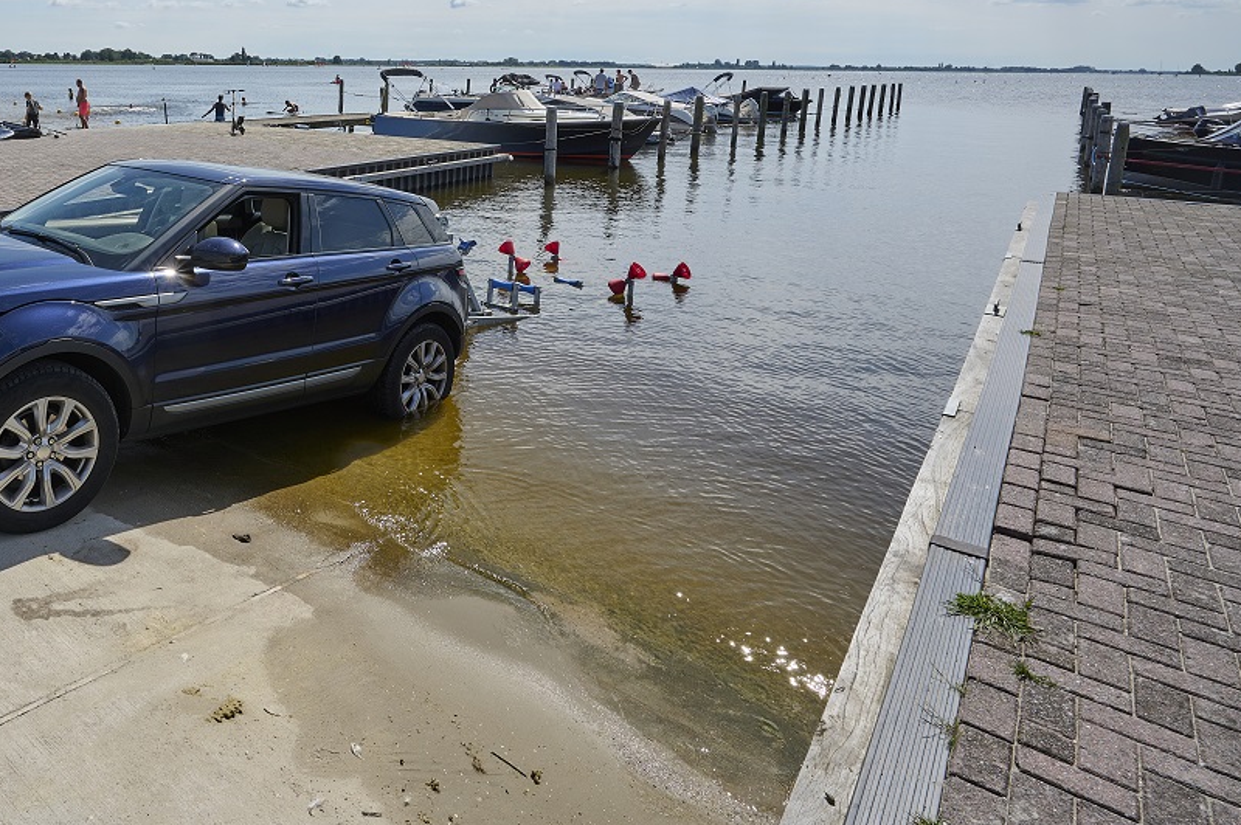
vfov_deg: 49.0
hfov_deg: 66.2
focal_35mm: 25
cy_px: 182
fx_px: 854
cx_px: 270
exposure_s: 1/320
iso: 100
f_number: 13
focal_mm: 15.5
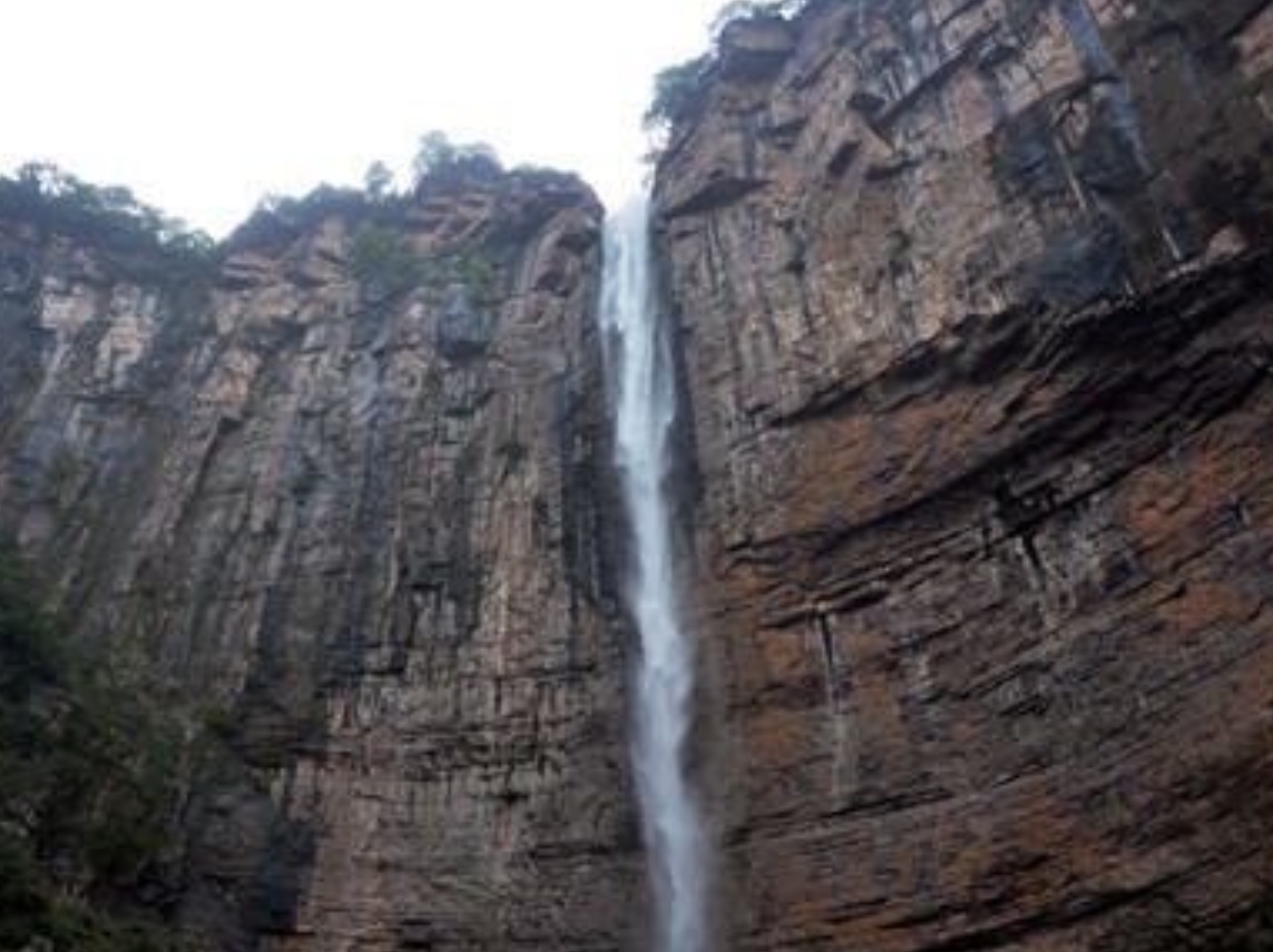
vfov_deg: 41.6
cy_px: 544
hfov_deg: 53.5
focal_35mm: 34
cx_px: 491
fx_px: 1249
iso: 400
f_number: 4
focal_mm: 18
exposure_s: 1/60
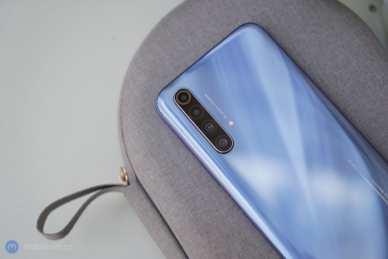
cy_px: 130
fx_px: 722
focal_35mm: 67
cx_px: 194
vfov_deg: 20.3
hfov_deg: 30.1
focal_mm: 67
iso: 100
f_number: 4
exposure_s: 1/250
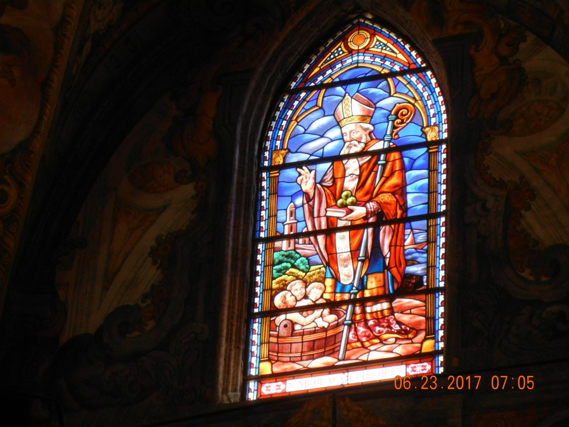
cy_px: 214
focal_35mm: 174
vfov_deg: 8.5
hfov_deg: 11.4
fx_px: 2860
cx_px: 284
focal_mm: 31.4
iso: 640
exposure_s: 1/51.7
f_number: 4.6
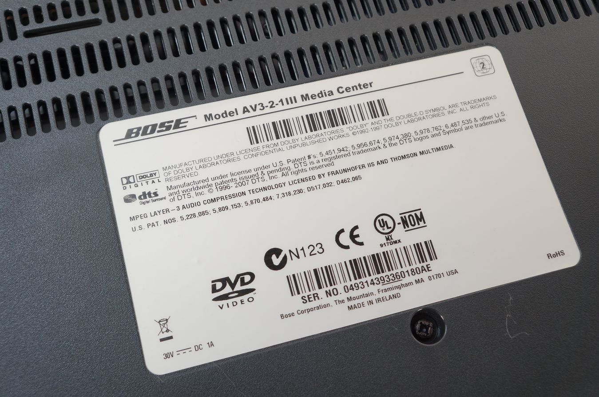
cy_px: 198
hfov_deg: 46.5
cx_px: 300
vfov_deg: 31.8
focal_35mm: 42
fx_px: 698
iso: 200
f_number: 5
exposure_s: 1/25
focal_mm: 28
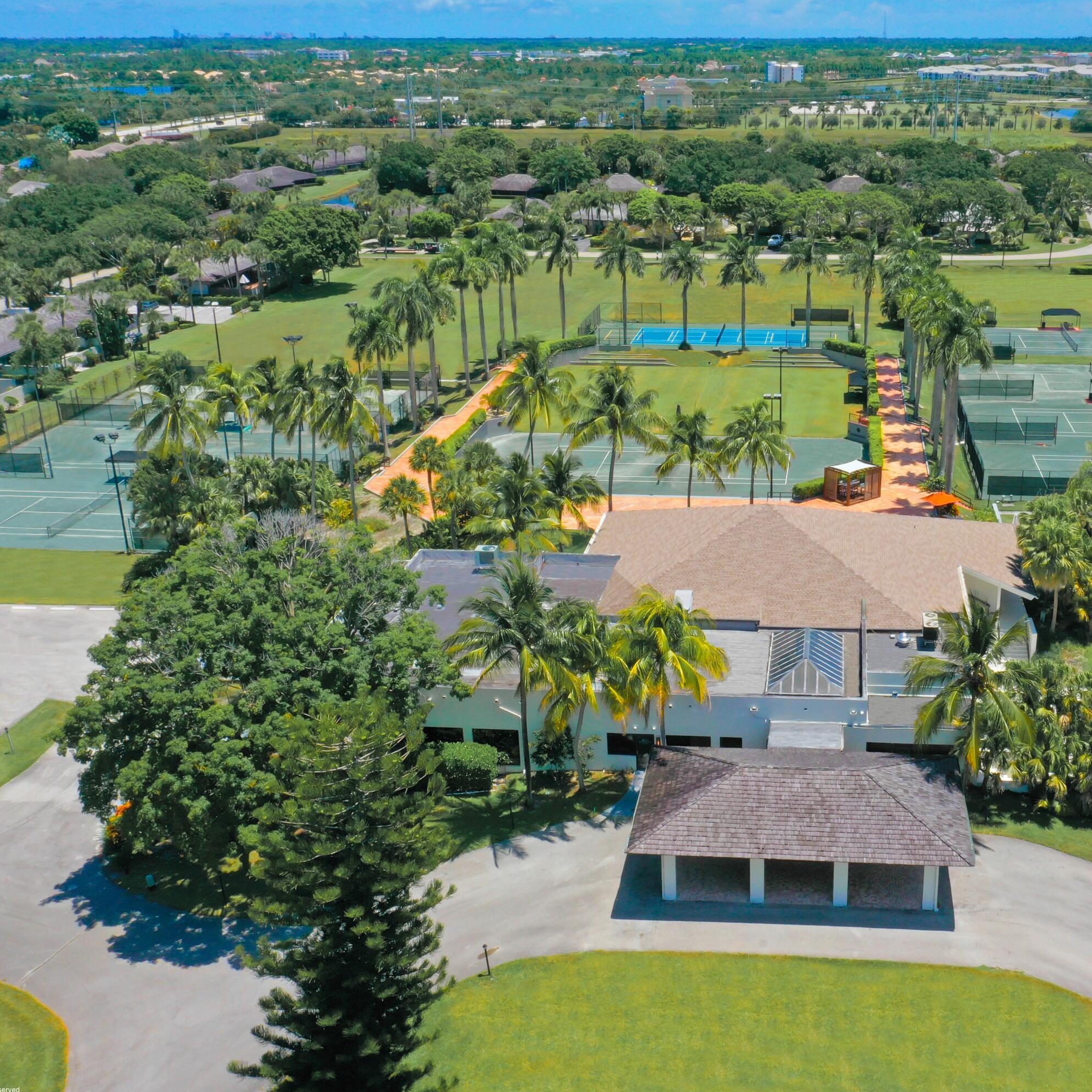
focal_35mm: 36
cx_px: 746
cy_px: 547
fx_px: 1285
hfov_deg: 45.2
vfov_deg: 46.0
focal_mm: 10.26
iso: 100
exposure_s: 1/160
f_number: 11
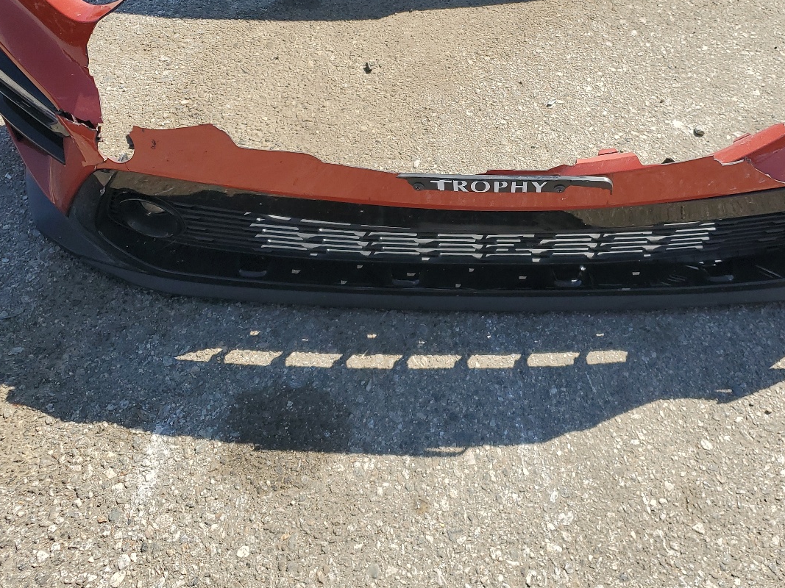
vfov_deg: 36.3
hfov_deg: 47.5
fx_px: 884
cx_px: 486
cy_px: 184
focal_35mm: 39
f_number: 1.5
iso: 50
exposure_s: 1/2000
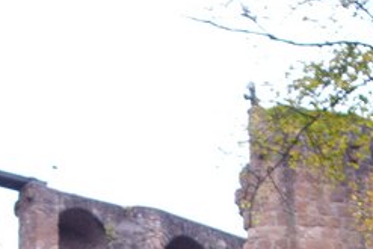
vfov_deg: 11.7
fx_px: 1161
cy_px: 381
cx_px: 134
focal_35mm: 112
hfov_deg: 18.2
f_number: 2.7
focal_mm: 6.2
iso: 100
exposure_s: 1/80
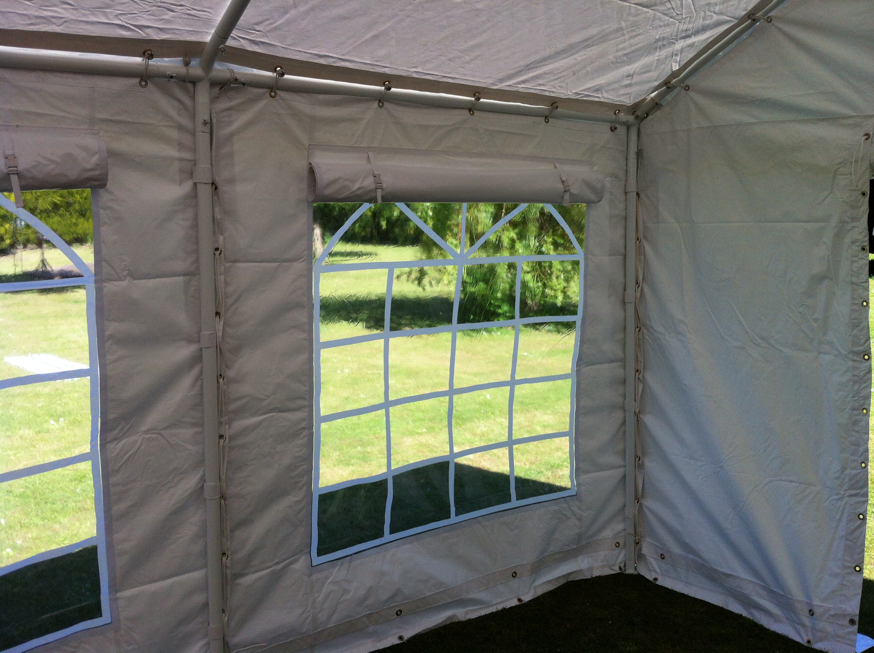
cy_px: 326
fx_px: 882
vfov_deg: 40.6
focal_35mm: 35
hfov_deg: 52.7
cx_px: 437
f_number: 2.8
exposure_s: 1/711
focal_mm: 3.85
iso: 80
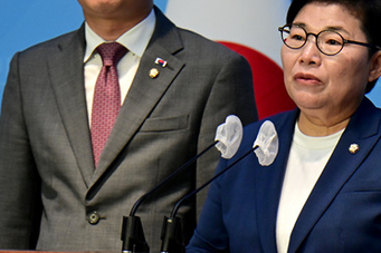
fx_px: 6156
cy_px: 89
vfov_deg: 2.4
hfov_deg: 3.5
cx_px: 210
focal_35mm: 582
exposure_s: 1/320
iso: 4000
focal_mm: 310
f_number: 9
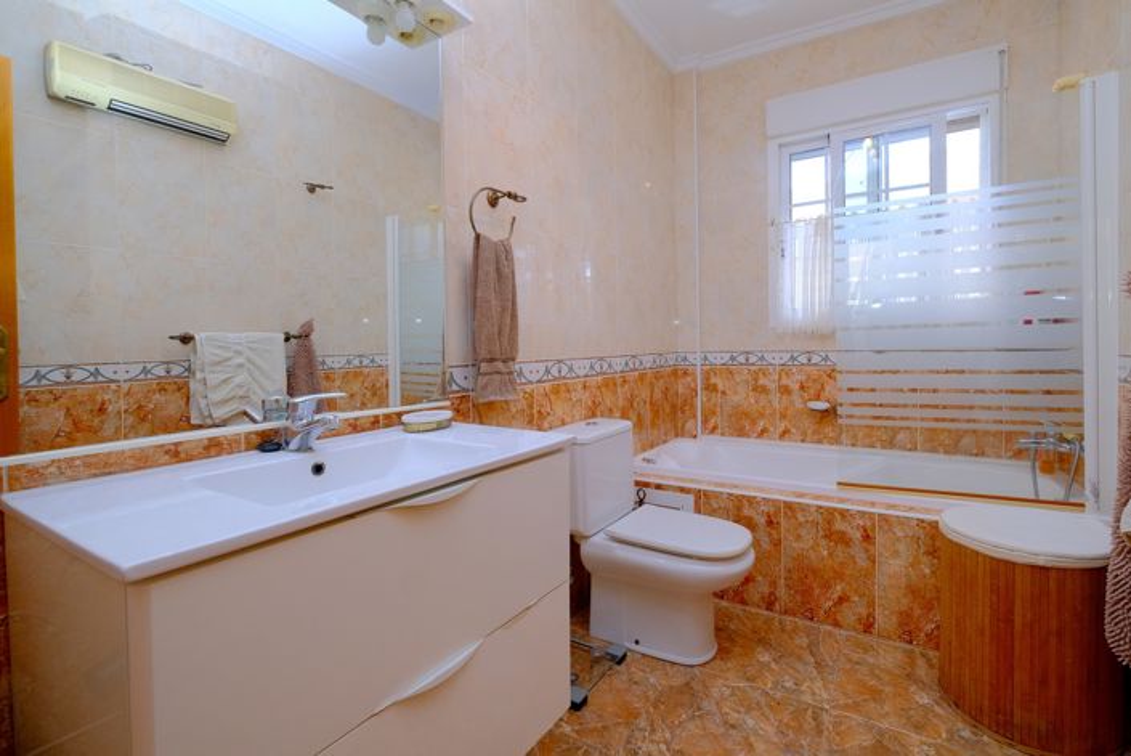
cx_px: 566
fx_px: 472
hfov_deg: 100.4
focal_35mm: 15
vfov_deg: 77.4
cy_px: 378
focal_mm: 10
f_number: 7.1
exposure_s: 1/125
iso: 800
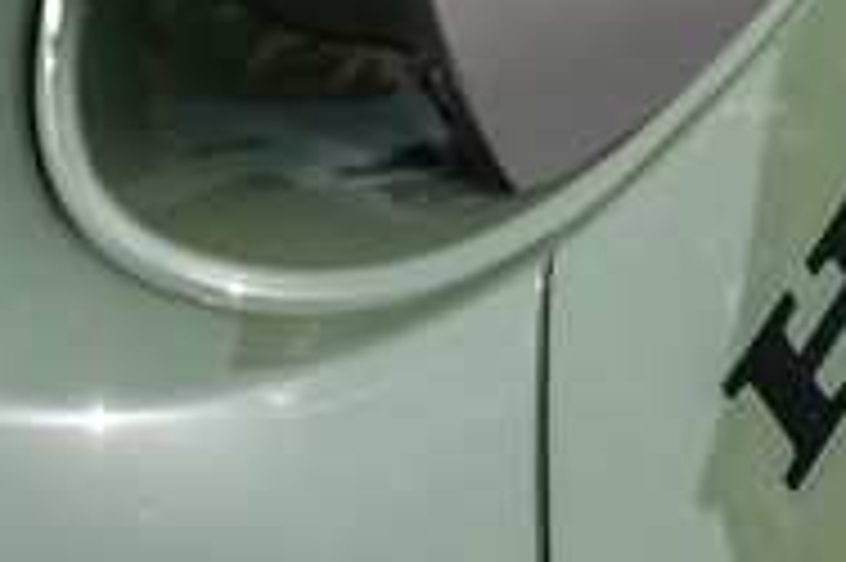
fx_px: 8781
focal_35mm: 374
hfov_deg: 5.5
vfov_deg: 3.6
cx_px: 999
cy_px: 1075
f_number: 2.8
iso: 80
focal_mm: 55
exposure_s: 1/2000
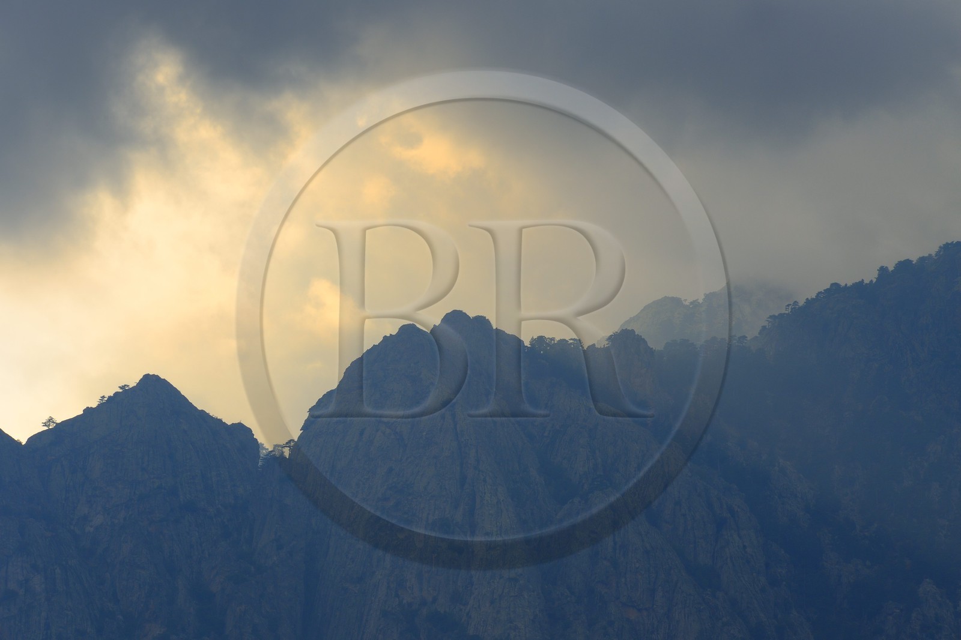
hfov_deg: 10.3
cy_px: 320
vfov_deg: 6.9
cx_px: 480
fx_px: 5337
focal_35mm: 200
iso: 200
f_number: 14
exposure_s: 1/200
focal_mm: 200
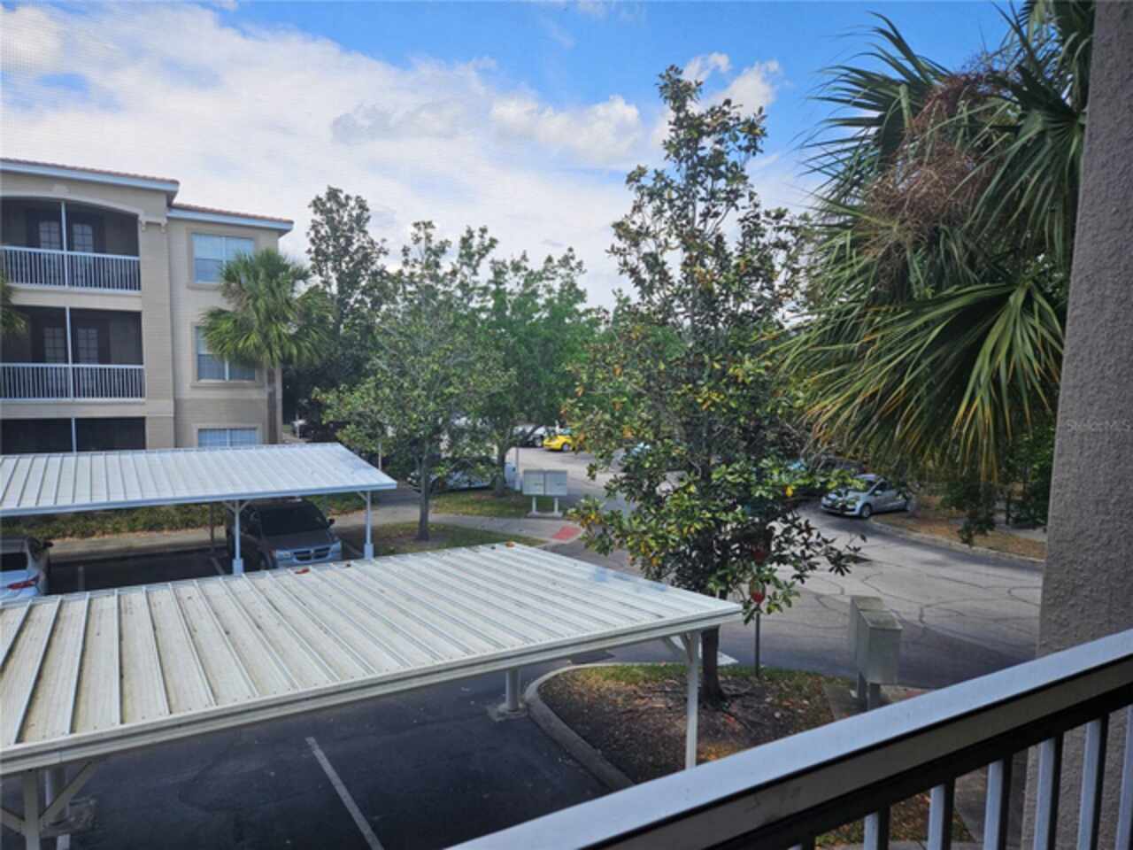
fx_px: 753
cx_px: 566
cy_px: 425
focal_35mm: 23
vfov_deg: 58.9
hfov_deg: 73.9
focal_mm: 5.4
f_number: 1.8
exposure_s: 1/717
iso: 25
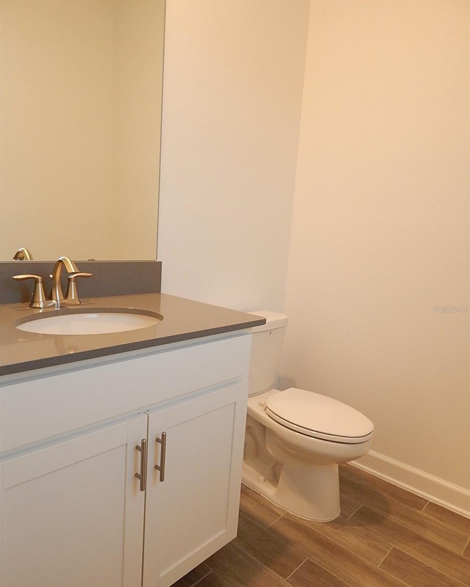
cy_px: 309
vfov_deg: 70.2
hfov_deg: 58.8
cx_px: 235
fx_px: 417
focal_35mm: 24
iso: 280
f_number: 3
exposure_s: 1/30
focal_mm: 4
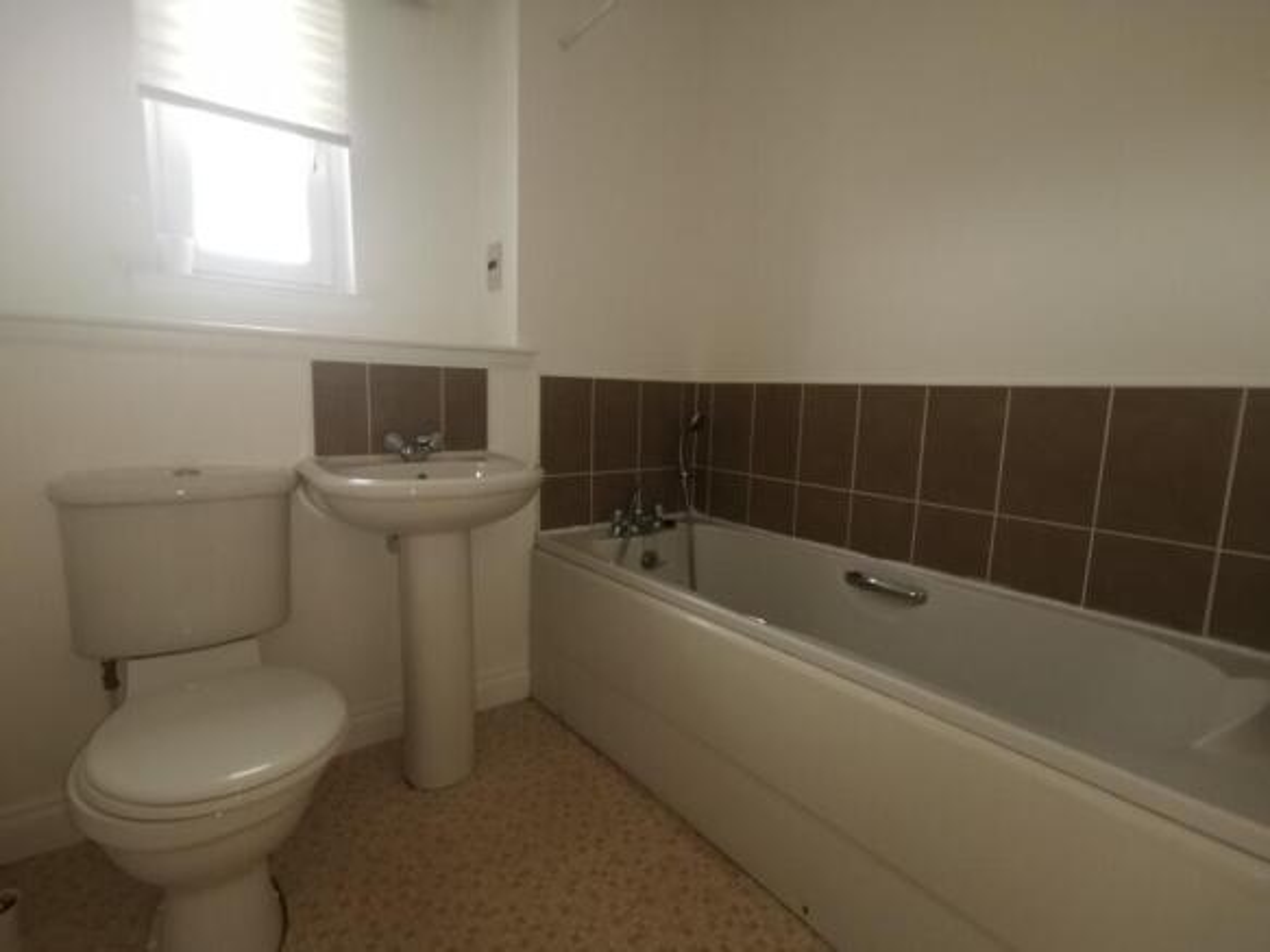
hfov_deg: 91.0
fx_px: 624
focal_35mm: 17
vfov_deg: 74.7
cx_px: 635
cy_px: 476
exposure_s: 1/50
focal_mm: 2.26
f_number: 2.2
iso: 200
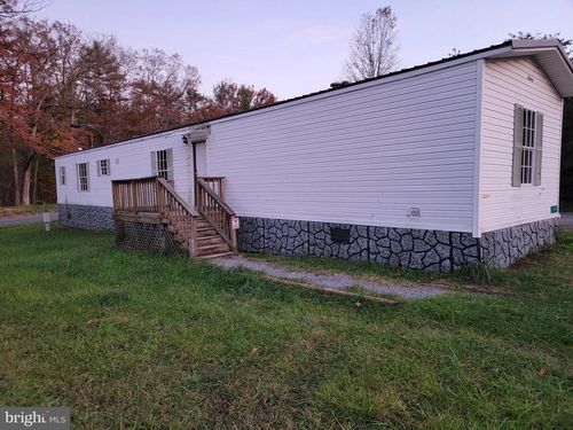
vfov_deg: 56.8
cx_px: 286
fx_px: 397
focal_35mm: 24
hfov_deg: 71.6
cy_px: 215
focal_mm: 6.7
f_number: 1.8
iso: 200
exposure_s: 1/40
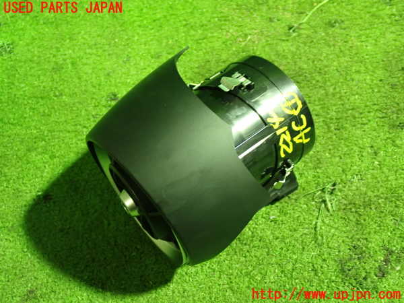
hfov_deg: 45.8
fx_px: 479
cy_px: 152
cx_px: 202
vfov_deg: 35.1
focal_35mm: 41
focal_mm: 7.31
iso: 800
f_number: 2.8
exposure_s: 1/20
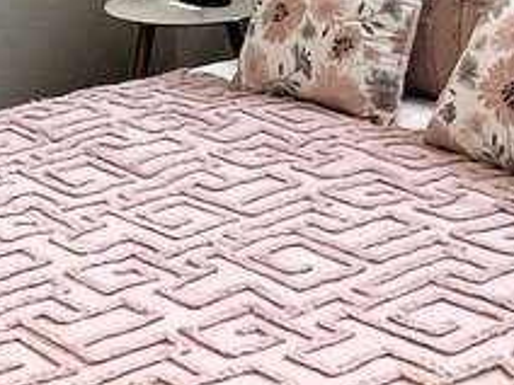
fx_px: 1411
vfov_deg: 14.7
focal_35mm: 95
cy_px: -155
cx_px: -126
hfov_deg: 19.3
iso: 100
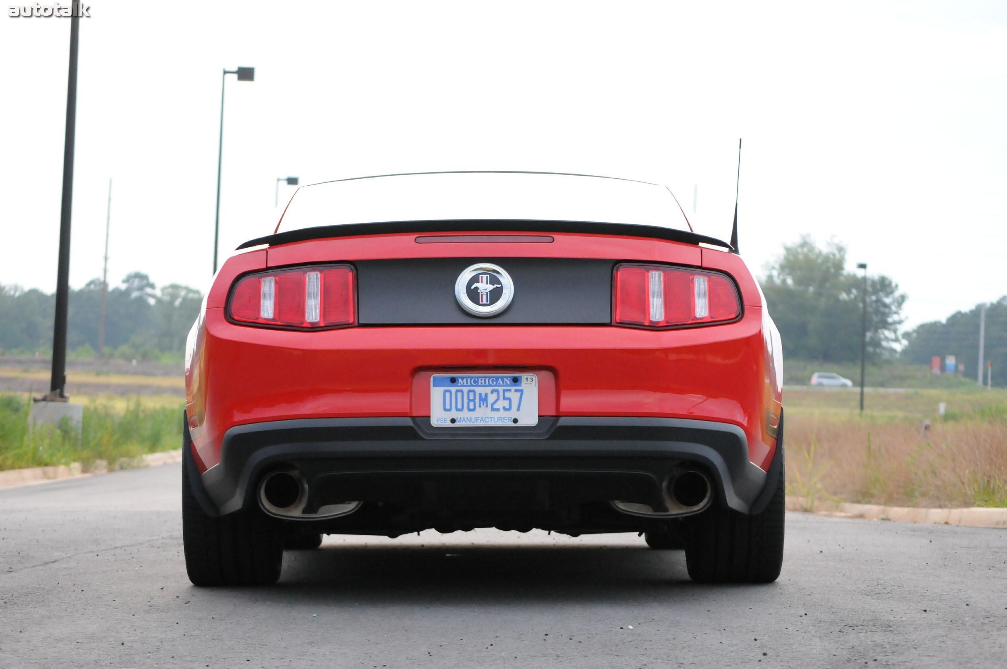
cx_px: 504
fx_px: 2850
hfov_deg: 20.0
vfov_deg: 13.4
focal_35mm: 102
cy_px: 334
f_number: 5.6
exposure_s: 1/160
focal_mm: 68
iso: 2000
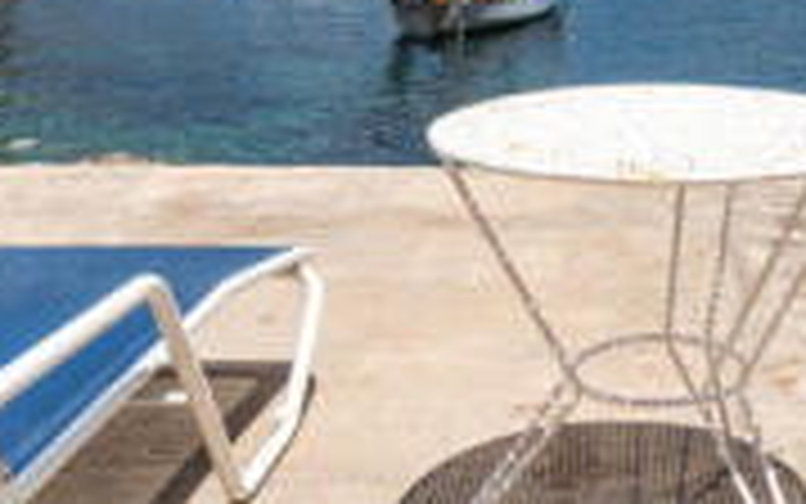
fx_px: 1230
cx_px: 648
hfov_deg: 35.1
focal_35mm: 56
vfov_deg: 20.9
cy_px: -164
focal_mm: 15
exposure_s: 1/200
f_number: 14
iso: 200
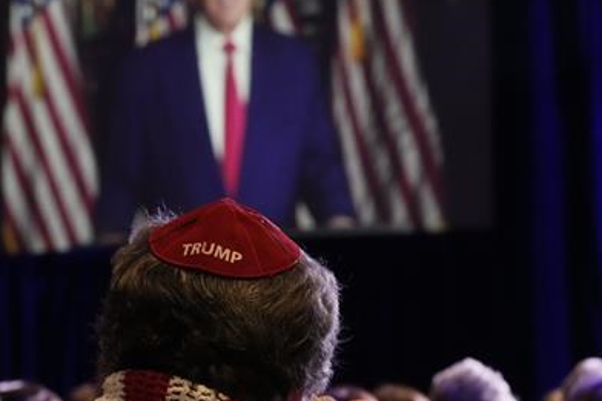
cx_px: 229
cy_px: 142
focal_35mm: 252
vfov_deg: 5.4
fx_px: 4212
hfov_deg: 8.2
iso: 5000
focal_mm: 152
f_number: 13
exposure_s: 1/15
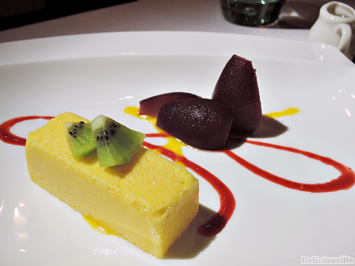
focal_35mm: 40
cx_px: 178
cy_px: 133
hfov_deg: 46.8
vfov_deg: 36.0
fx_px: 410
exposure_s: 1/25
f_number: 3.5
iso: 400
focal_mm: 8.6
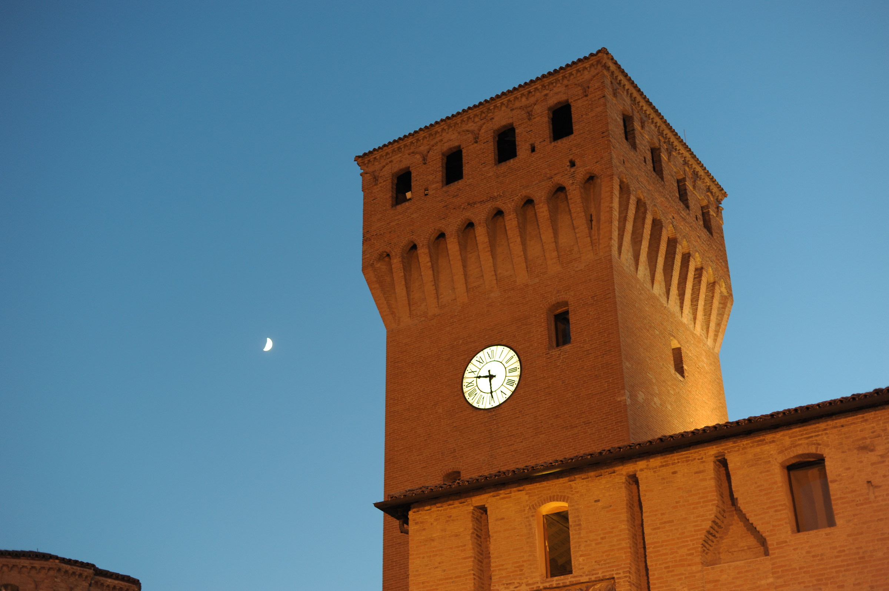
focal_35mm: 50
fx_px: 1234
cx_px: 444
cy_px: 296
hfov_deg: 39.6
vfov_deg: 26.9
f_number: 2.5
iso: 800
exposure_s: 1/15
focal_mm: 50
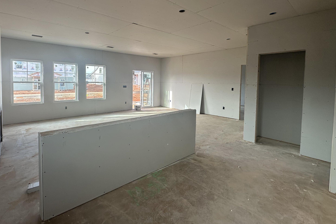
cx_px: 141
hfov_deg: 89.3
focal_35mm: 18
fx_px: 168
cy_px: 88
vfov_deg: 66.7
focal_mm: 2.22
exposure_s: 1/99
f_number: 2.2
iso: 50
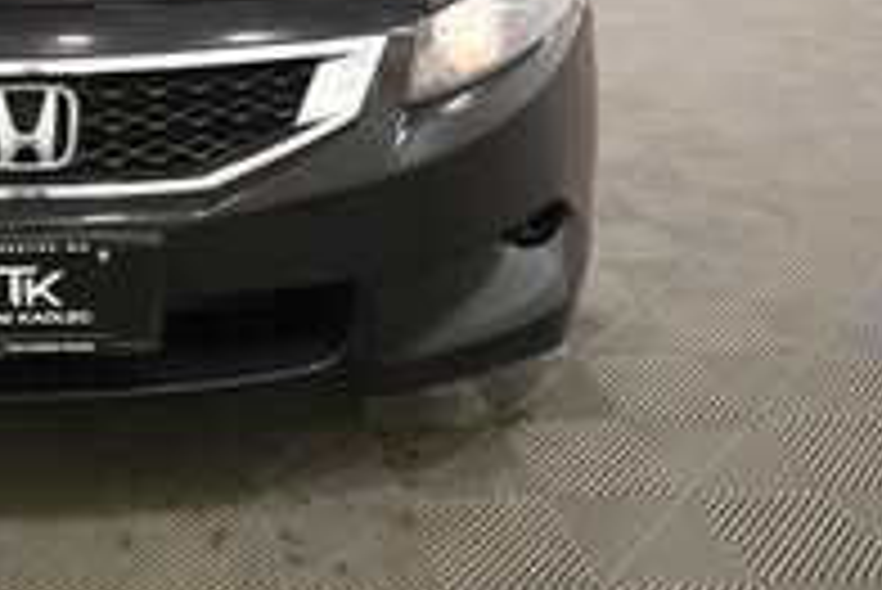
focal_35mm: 55
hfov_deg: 33.9
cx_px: 58
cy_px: 25
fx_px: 1348
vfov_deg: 23.8
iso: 1250
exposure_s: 1/125
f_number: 5.6
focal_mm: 18
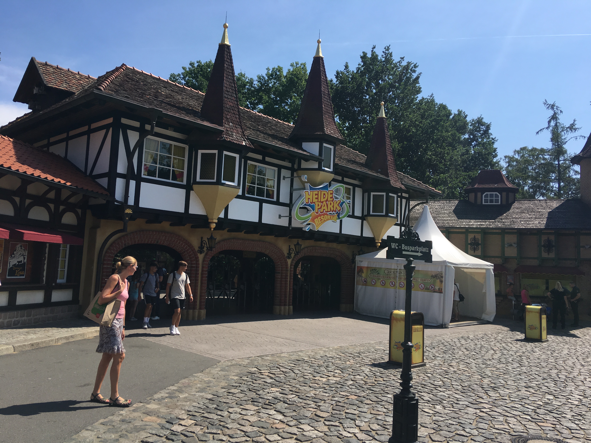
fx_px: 495
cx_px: 296
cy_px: 222
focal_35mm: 29
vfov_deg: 48.2
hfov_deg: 61.7
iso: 25
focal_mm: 4.15
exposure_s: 1/1451
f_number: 2.2
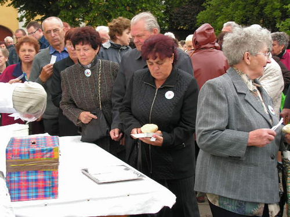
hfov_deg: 31.7
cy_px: 108
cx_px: 145
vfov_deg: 24.0
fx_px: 511
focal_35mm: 61
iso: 80
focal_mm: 10.2
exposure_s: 1/60
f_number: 3.3
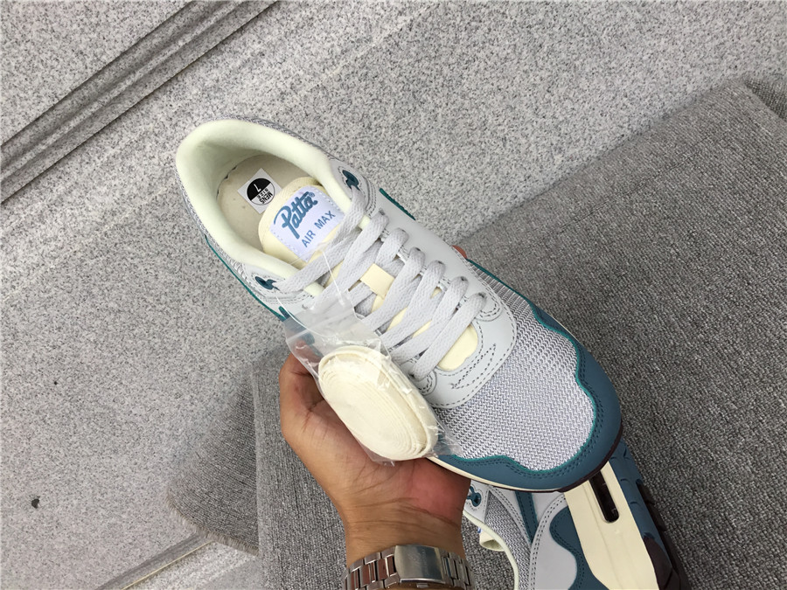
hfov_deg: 58.4
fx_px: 705
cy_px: 295
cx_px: 394
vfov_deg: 45.4
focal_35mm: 31
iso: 32
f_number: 2.4
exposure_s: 1/100
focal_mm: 3.3
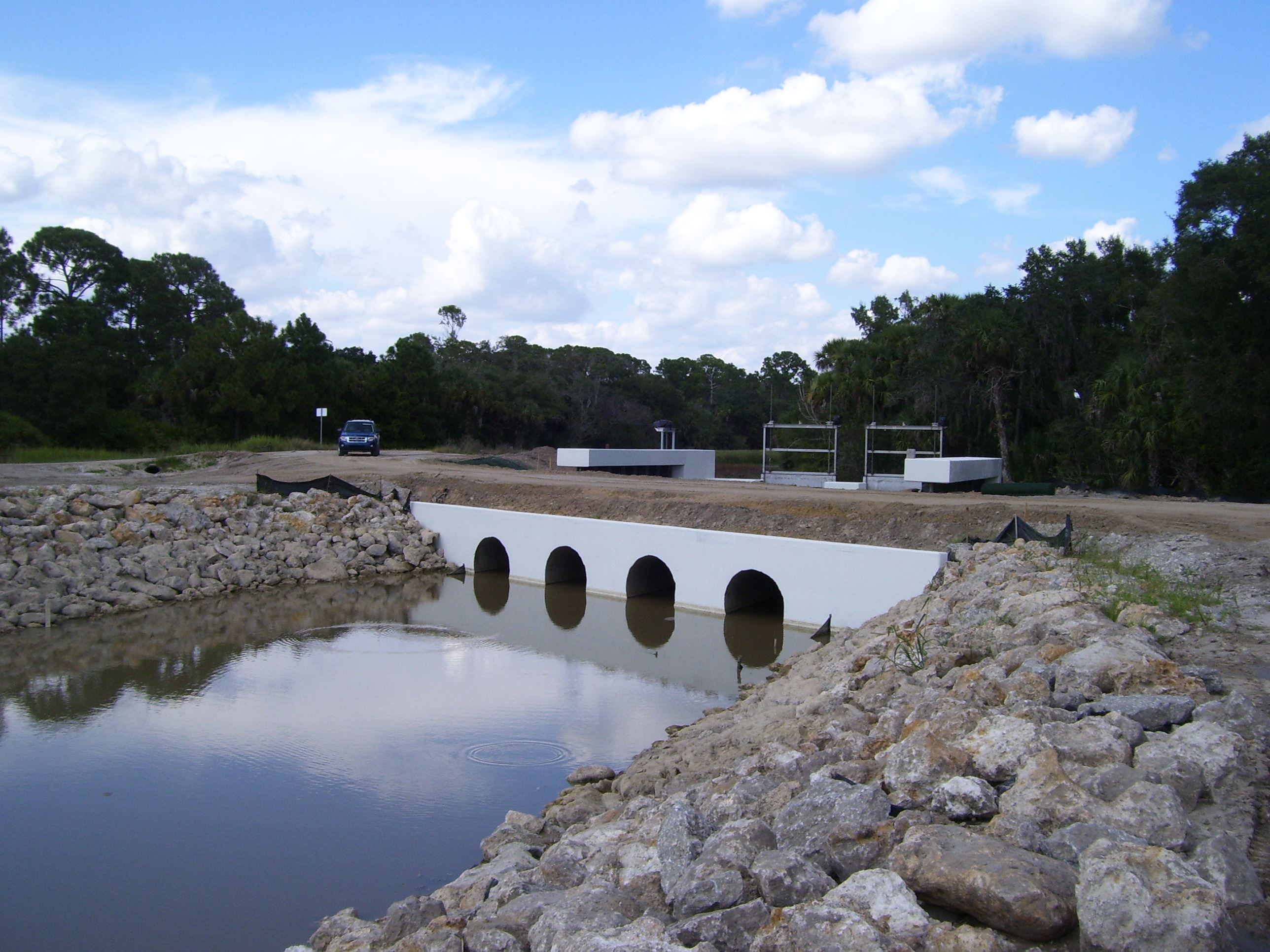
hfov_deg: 50.1
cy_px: 476
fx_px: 1357
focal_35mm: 37
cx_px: 635
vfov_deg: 38.7
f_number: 4.8
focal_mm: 6
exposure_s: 1/500
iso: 80
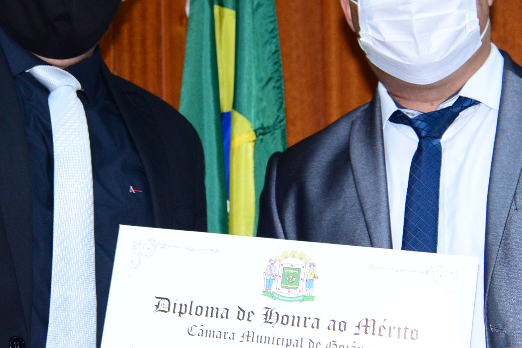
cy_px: 163
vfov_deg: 7.8
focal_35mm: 177
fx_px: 2567
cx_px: 233
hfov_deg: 11.6
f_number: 4
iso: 2500
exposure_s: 1/125
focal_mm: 75
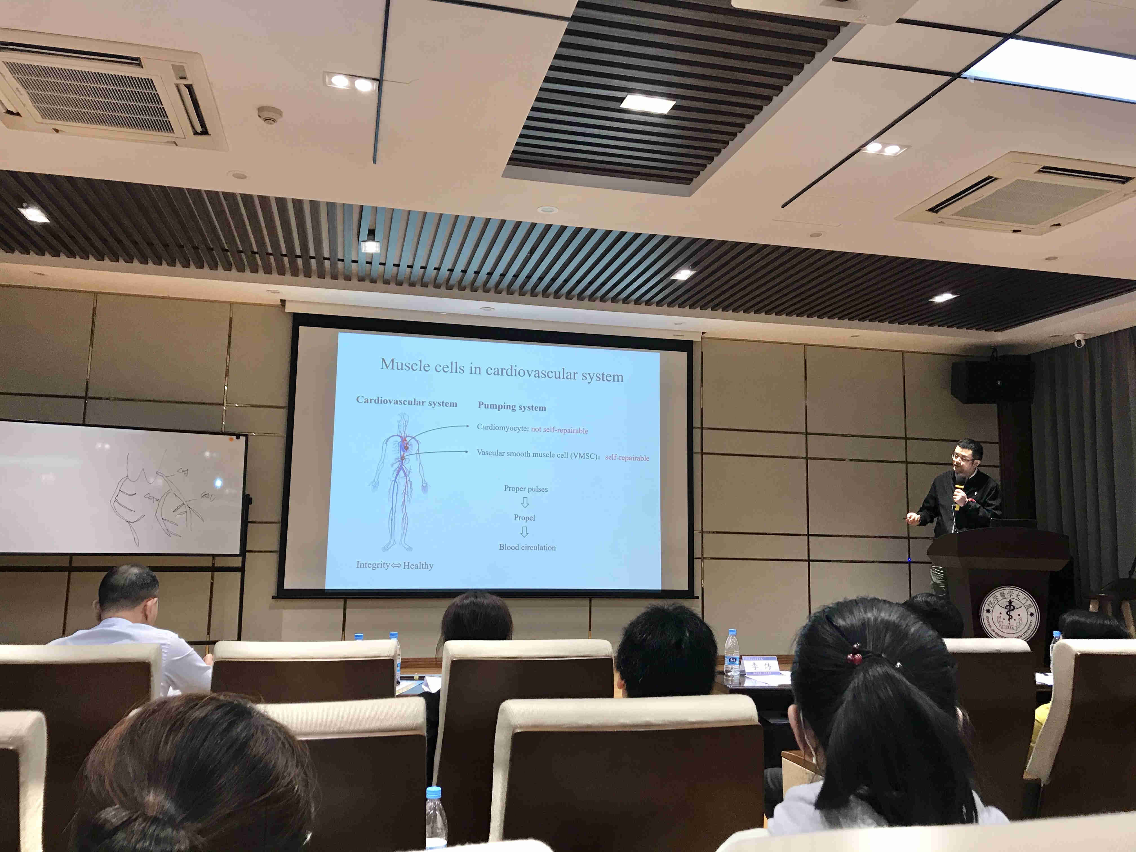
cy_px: 426
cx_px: 568
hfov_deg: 63.4
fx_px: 919
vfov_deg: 49.7
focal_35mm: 28
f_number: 1.8
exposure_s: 1/20
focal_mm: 3.99
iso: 40
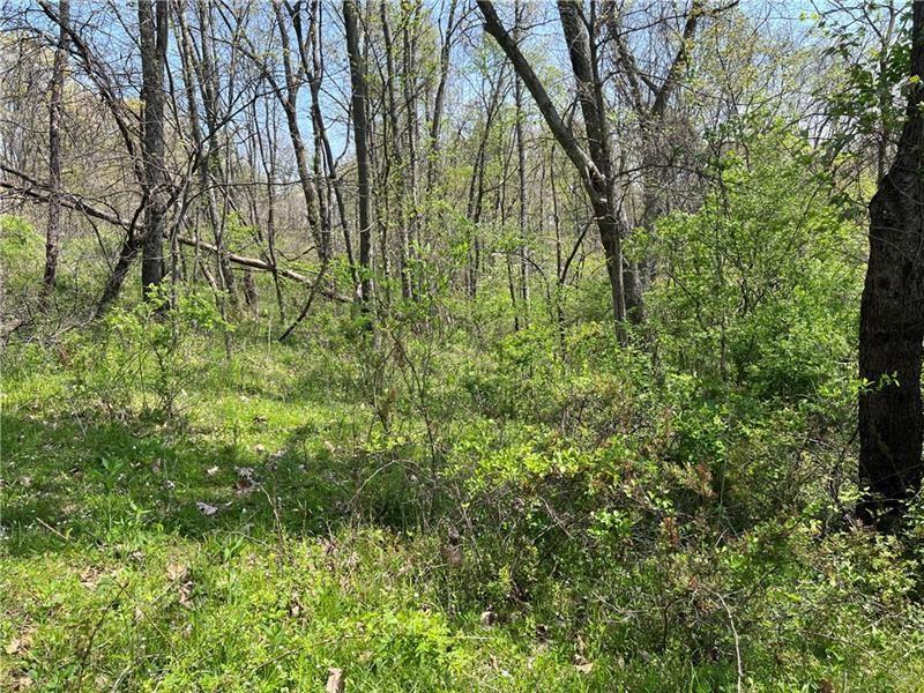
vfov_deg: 53.1
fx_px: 694
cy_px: 346
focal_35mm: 26
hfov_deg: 67.3
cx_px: 462
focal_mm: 5.7
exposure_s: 1/1344
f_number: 1.5
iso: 50
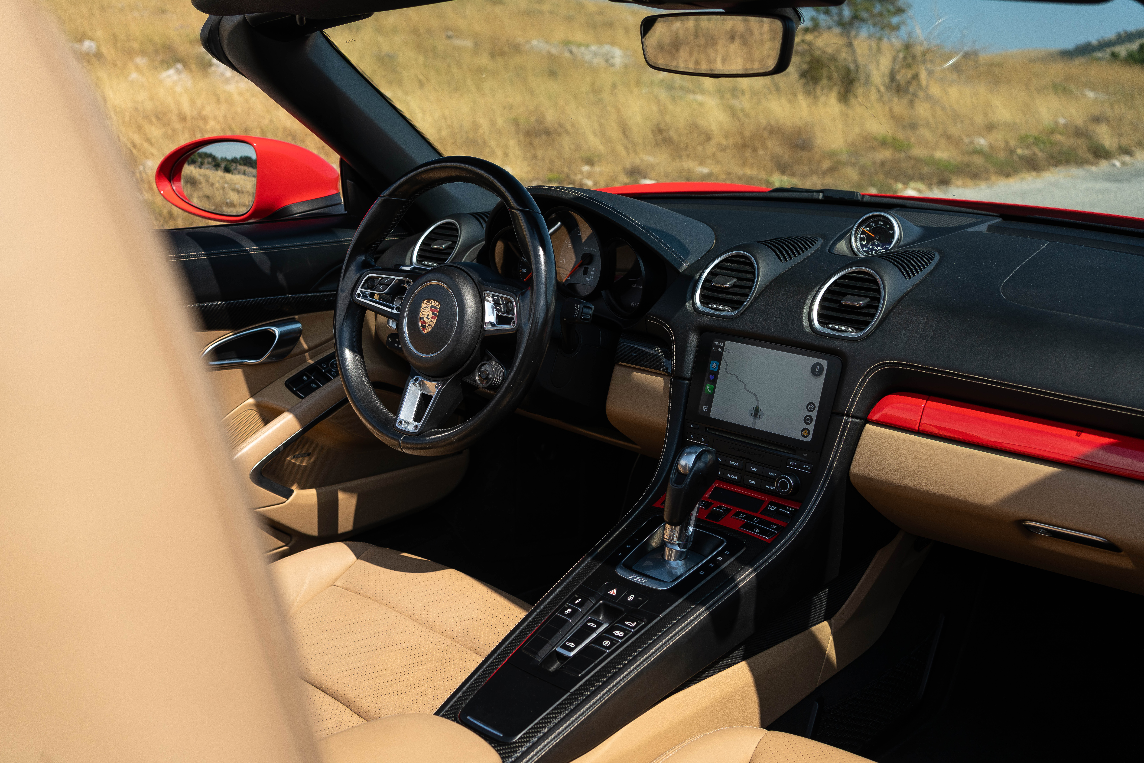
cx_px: 572
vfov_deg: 37.9
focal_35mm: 35
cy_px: 382
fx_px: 1112
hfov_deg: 54.4
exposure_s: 1/400
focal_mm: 35
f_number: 5
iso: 80
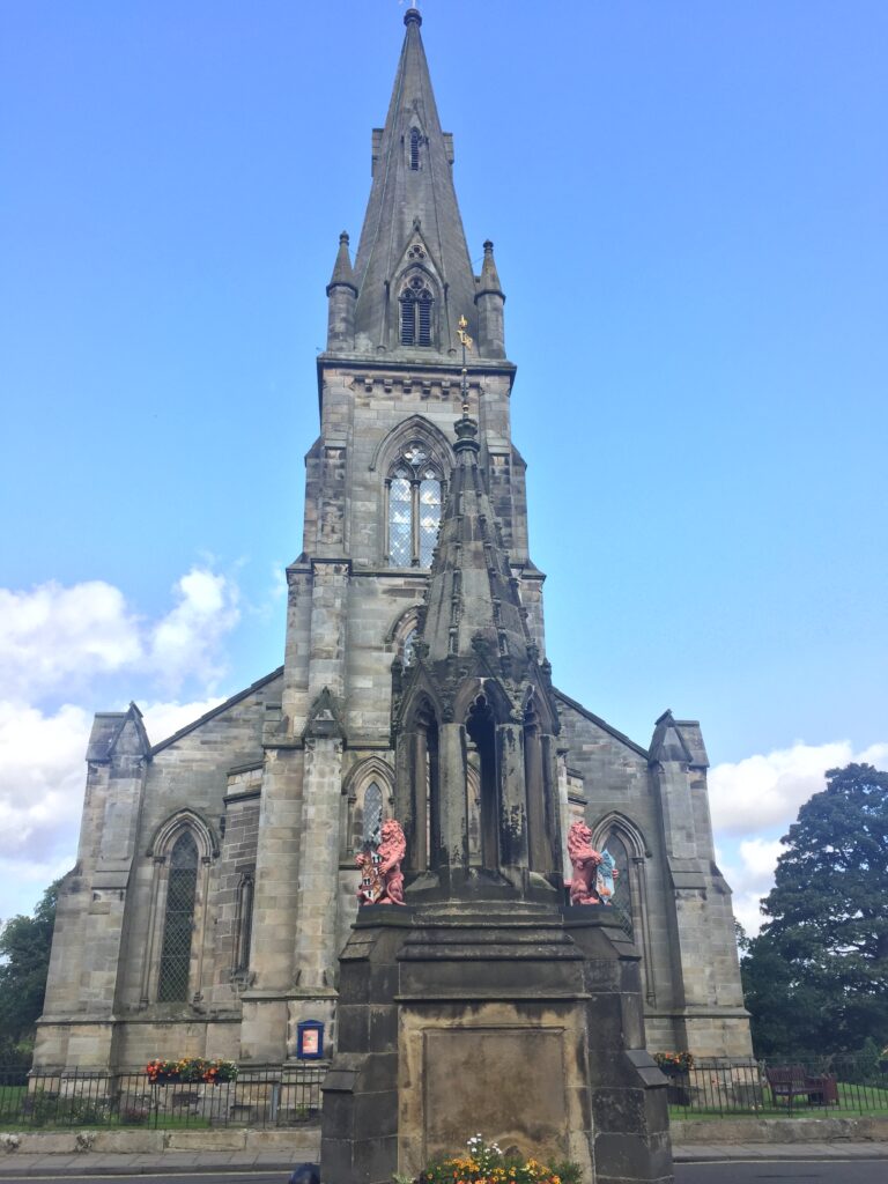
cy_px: 592
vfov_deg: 61.7
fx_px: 992
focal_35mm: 29
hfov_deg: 48.2
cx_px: 444
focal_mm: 4.15
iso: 32
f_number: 2.2
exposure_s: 1/694
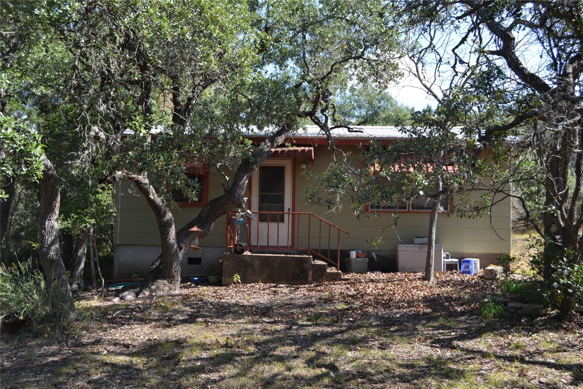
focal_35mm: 39
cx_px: 292
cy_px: 194
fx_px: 632
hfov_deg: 49.6
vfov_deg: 34.2
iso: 100
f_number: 6.3
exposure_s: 1/160
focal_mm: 26
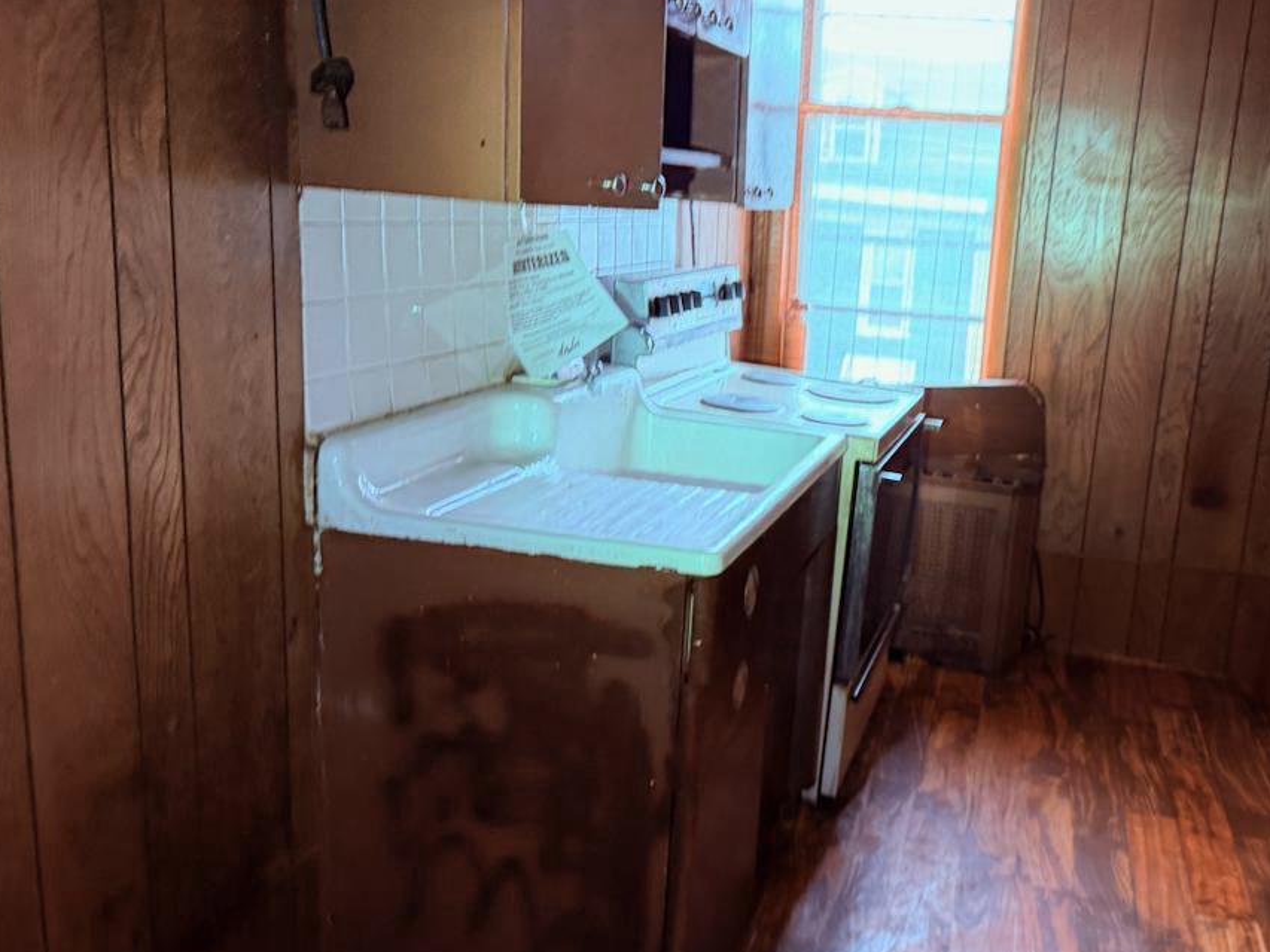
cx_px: 847
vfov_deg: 39.6
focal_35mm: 36
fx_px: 1321
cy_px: 510
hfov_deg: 50.4
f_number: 1.78
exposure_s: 1/60
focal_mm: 6.76
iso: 400
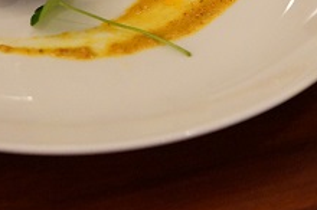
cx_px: 166
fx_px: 1125
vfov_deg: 10.6
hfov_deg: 16.0
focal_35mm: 128
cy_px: 24
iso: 6400
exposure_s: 1/160
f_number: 4.5
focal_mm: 44
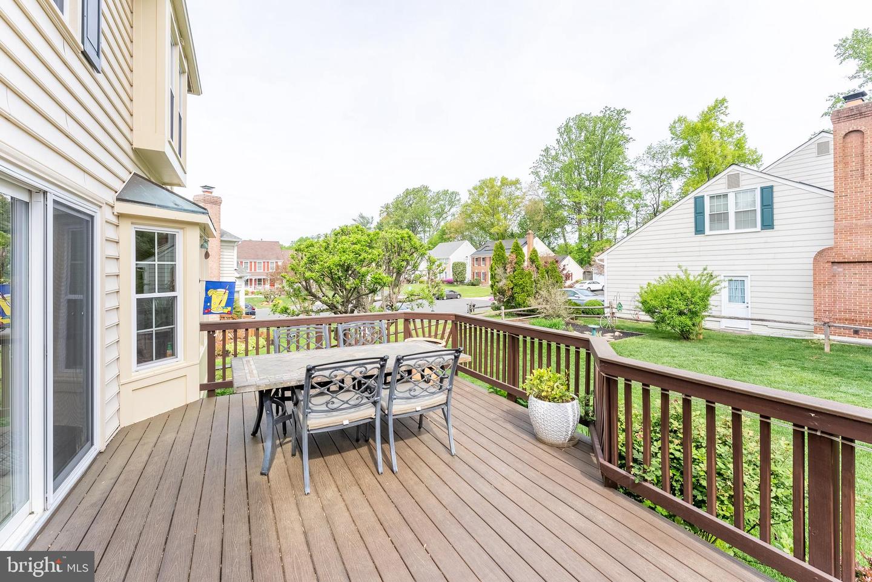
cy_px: 291
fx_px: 368
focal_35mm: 15
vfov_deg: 76.6
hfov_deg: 99.6
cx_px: 436
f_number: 8
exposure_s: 1/640
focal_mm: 15.2
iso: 100
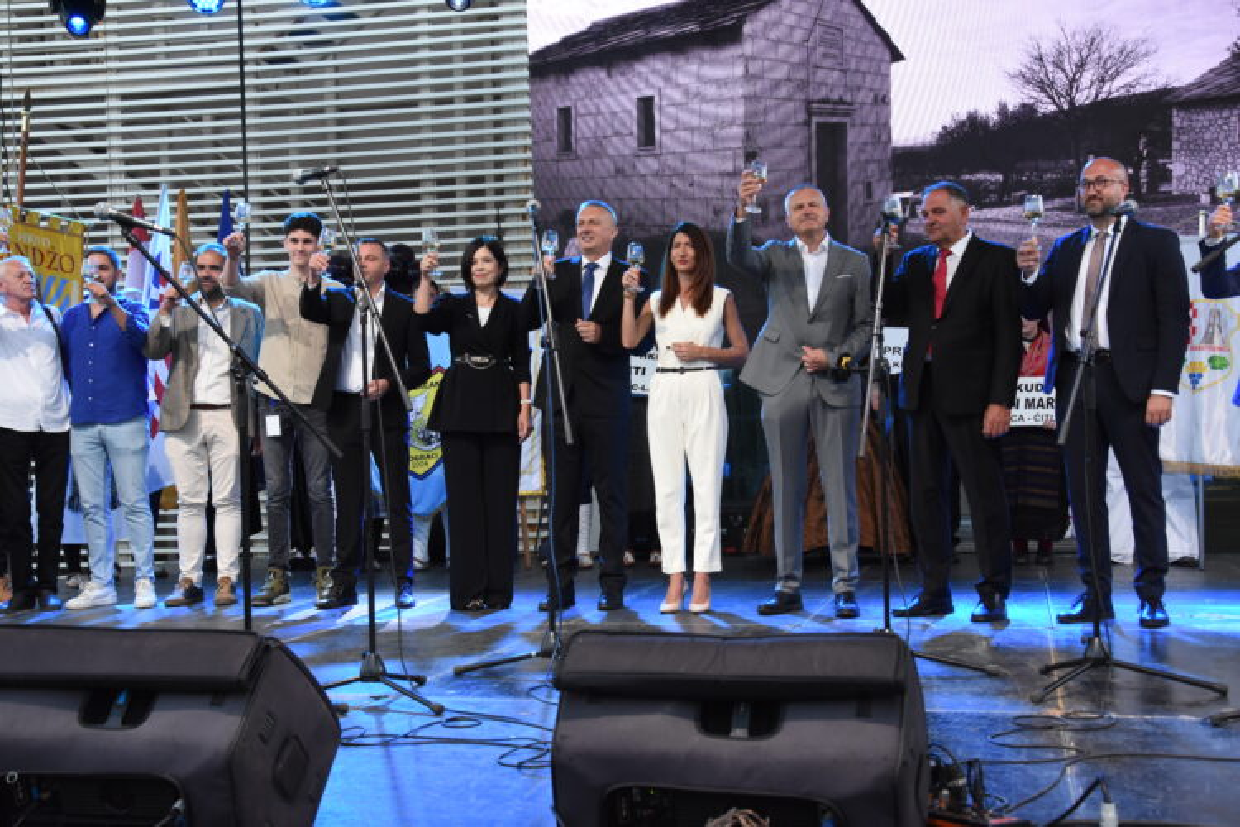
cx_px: 620
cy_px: 414
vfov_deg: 28.1
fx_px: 1653
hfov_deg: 41.1
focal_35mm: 48
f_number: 6.3
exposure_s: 1/100
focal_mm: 32
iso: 1250
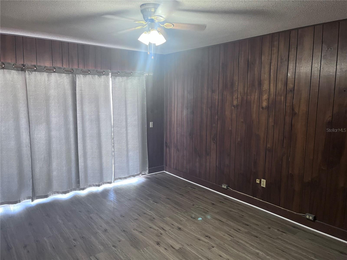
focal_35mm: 26
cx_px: 174
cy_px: 130
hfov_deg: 67.3
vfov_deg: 53.1
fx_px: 261
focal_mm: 5.1
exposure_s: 1/60
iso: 500
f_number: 1.6
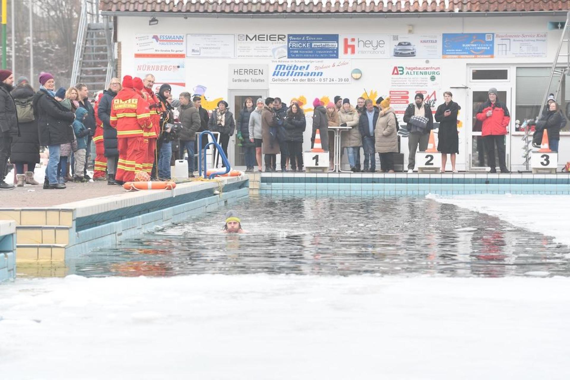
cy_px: 190
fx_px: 2375
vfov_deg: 9.1
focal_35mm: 150
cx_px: 285
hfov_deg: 13.7
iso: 400
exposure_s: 1/250
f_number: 3.5
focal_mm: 100
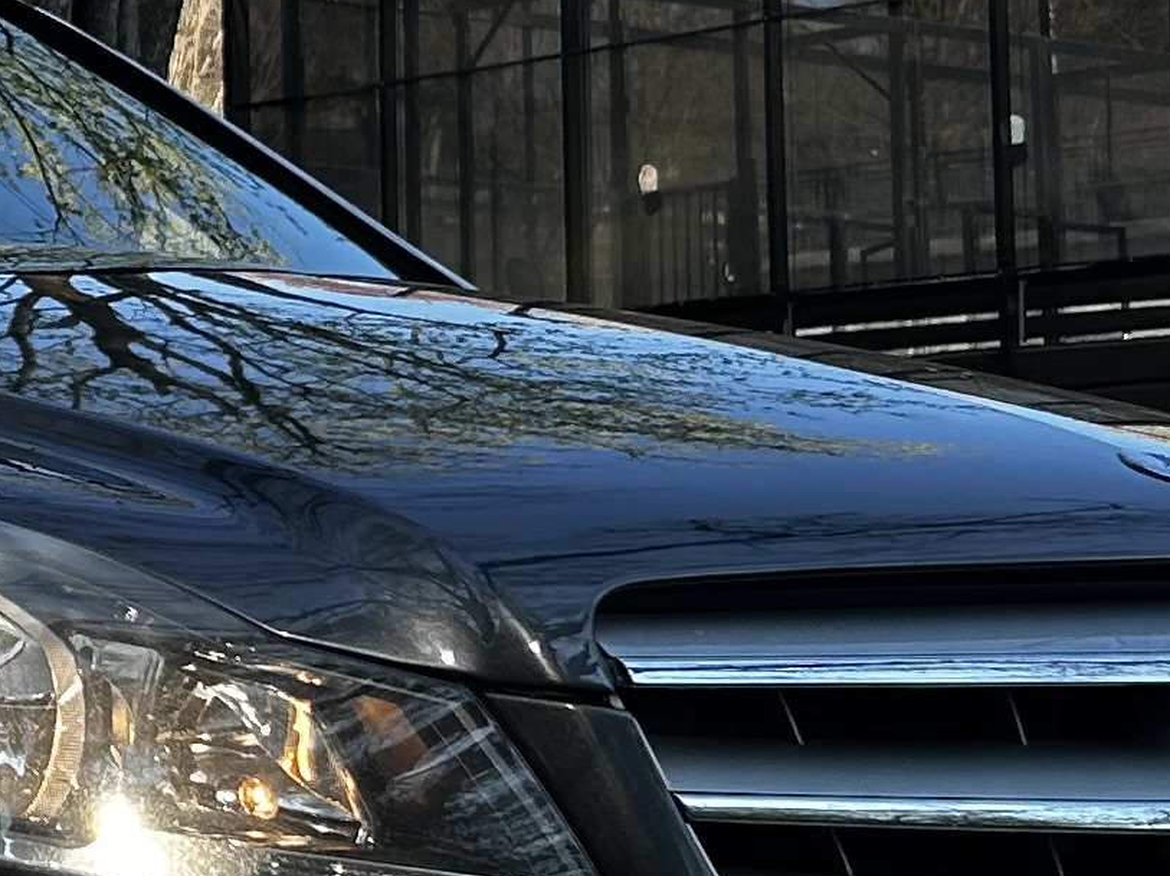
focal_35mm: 129
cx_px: -237
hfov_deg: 14.8
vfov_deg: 11.4
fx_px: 4358
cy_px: 181
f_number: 1.5
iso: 50
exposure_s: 1/932
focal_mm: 5.7
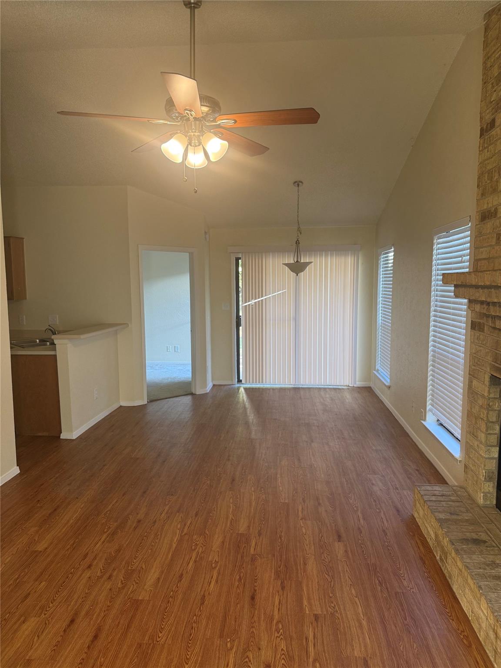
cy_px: 334
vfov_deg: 71.6
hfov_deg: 56.8
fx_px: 463
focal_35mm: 24
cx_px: 250
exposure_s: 1/121
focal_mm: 6.76
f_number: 1.78
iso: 160
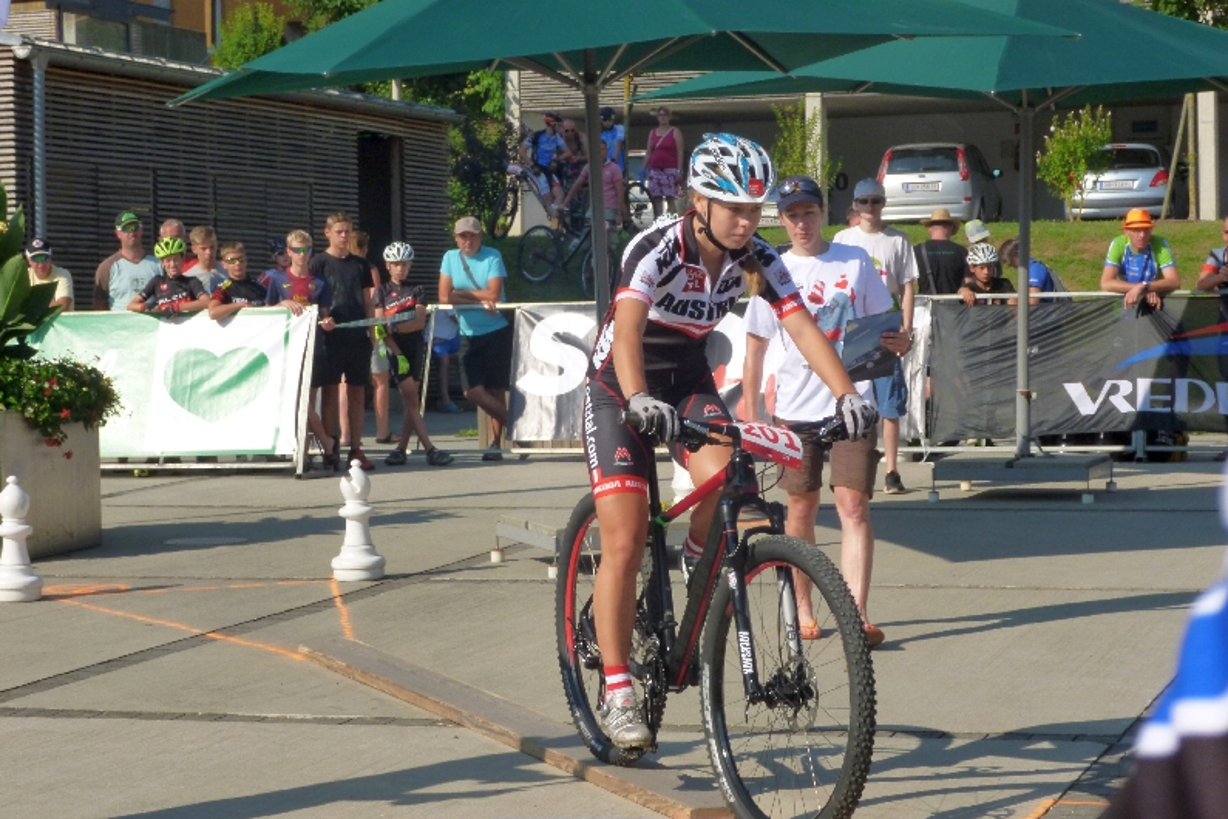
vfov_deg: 15.2
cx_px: 612
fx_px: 3070
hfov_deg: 22.6
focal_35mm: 90
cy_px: 380
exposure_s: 1/500
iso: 160
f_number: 5
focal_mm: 15.3
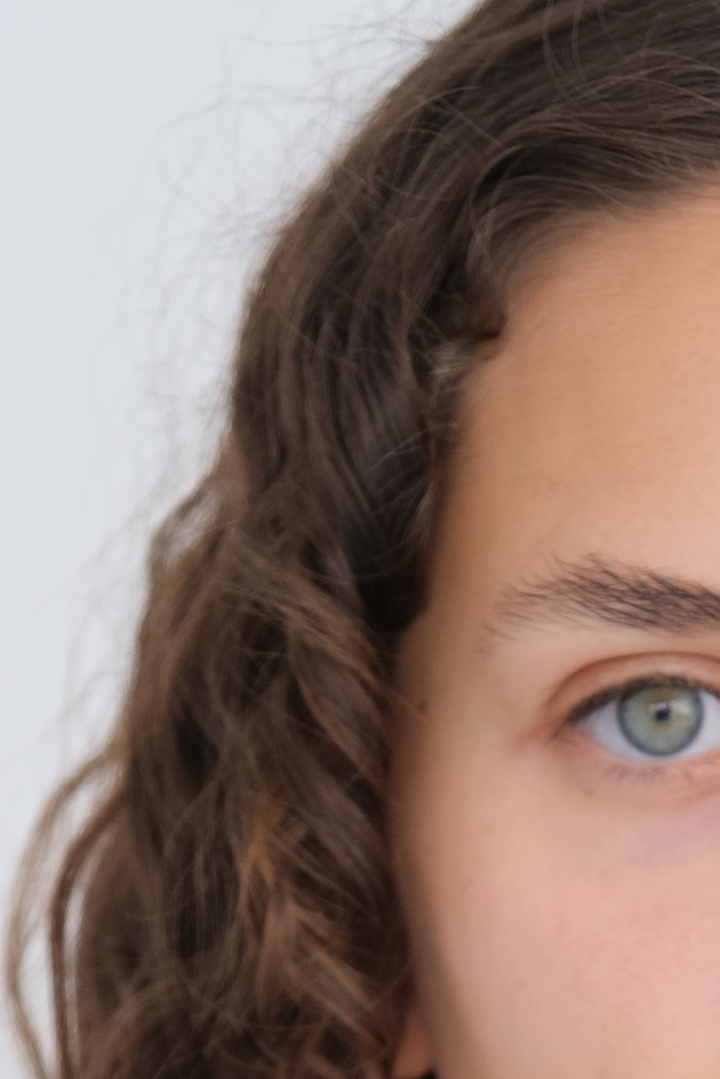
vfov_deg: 8.1
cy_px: 1720
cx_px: 880
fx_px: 7439
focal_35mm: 248
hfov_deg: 5.5
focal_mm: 48.4
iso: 500
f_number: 4
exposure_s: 1/160
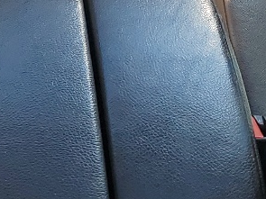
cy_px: -122
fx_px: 1083
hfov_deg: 13.9
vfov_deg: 10.1
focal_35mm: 141
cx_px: 19
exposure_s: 1/323
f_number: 1.5
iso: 50
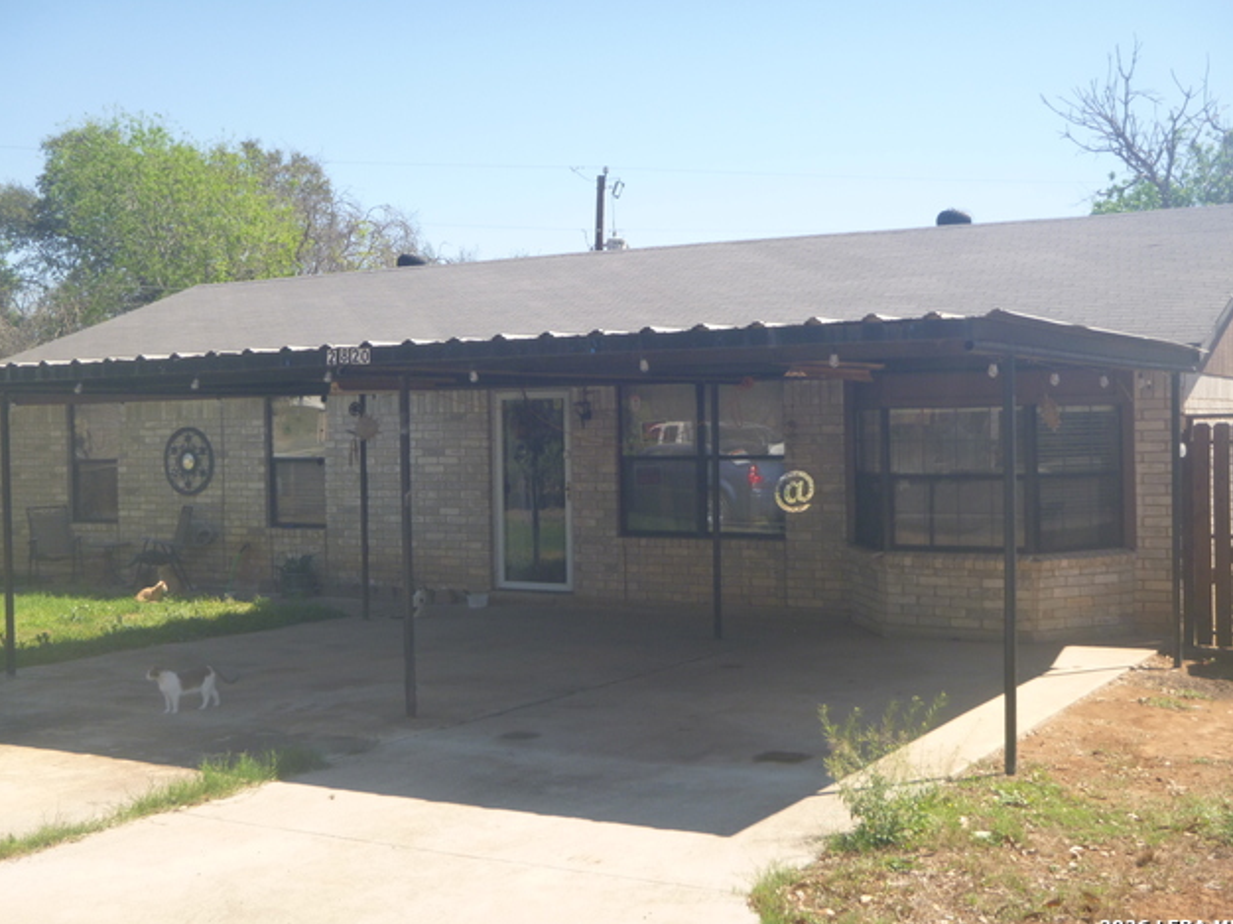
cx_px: 626
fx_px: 1602
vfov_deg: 32.2
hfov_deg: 42.1
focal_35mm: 45
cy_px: 465
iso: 100
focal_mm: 7.9
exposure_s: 1/200
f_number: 4.7
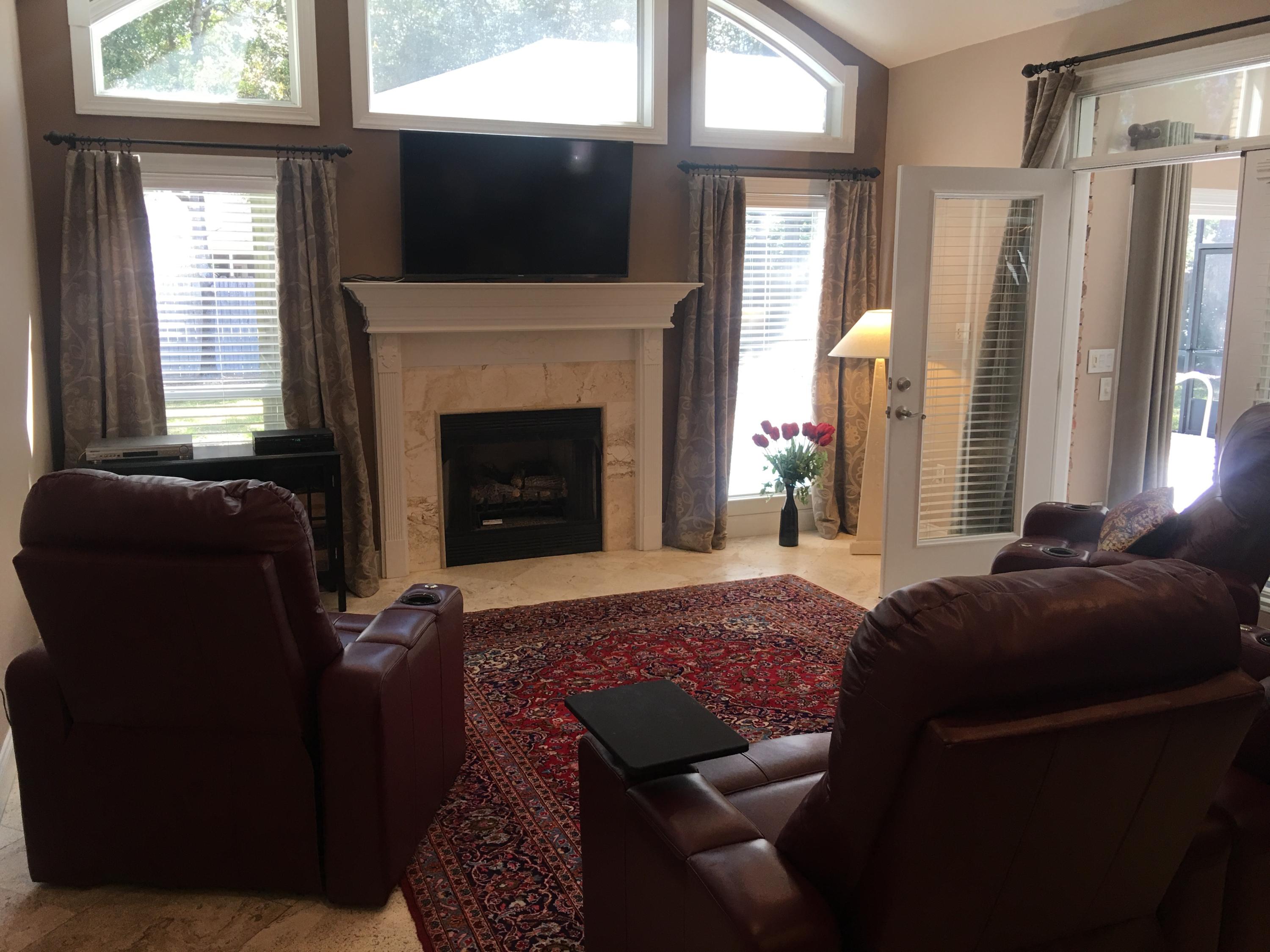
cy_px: 476
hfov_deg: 61.7
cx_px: 635
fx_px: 1064
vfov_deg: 48.2
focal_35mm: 29
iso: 32
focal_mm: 4.15
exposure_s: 1/30
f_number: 2.2
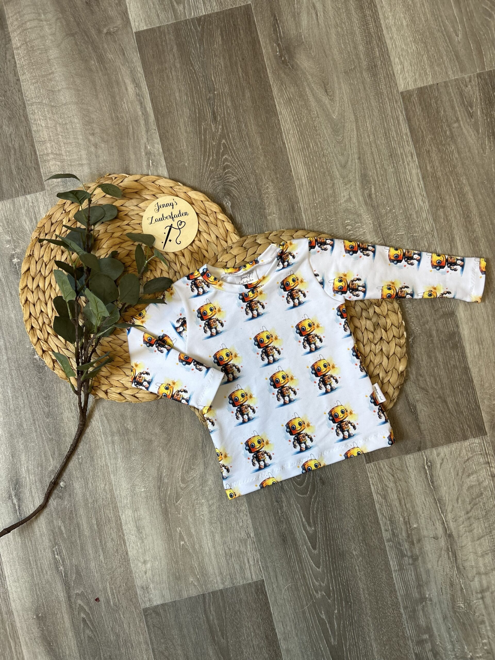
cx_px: 248
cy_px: 330
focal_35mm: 26
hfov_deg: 53.1
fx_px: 496
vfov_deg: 67.3
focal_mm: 5.7
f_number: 1.5
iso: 125
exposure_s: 1/121
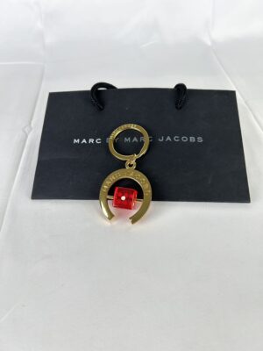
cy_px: 176
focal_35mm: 26
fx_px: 263
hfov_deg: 53.1
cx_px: 132
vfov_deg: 67.3
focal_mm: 5.7
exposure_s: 1/111
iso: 32
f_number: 1.5
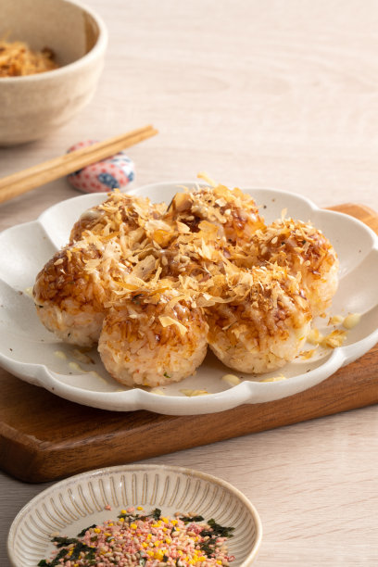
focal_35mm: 168
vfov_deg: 12.2
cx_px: 189
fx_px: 2646
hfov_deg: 8.2
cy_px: 284
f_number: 14
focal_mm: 168
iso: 125
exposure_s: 1/125
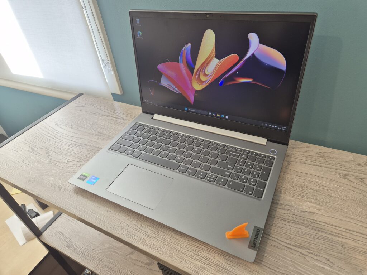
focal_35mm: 23
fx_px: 244
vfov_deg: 58.9
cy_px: 138
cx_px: 184
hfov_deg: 73.9
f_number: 1.8
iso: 100
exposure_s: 1/100
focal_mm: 5.4
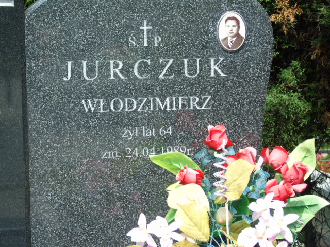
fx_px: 1182
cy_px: 124
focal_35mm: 124
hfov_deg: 15.9
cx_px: 165
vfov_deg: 12.0
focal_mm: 22
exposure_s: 1/160
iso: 80
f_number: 4.6
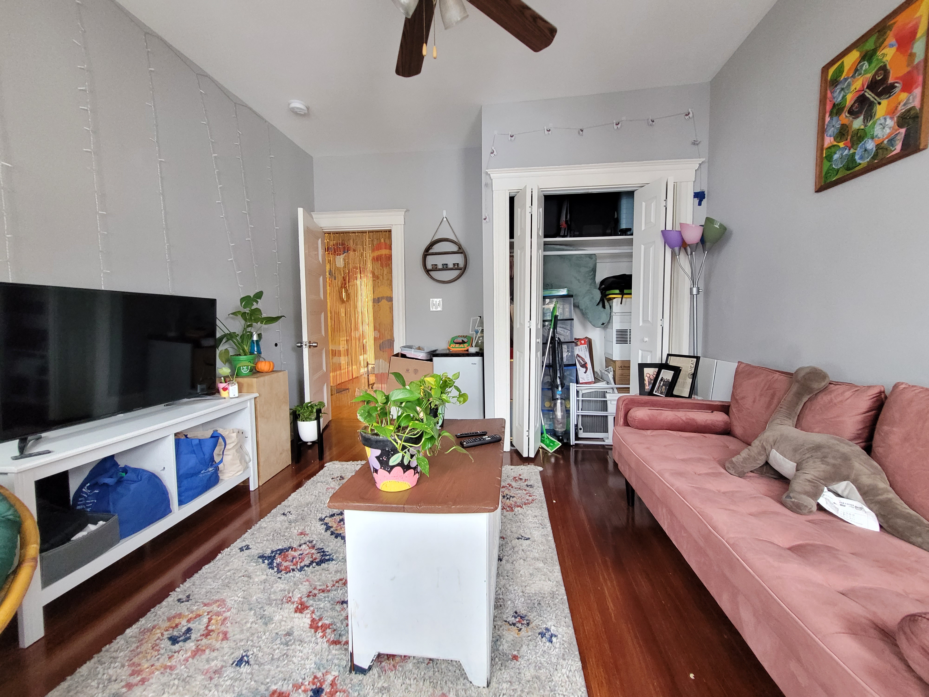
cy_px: 348
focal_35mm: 13
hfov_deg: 106.2
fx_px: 349
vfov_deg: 89.9
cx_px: 464
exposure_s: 1/29
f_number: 2.2
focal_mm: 1.74
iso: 500
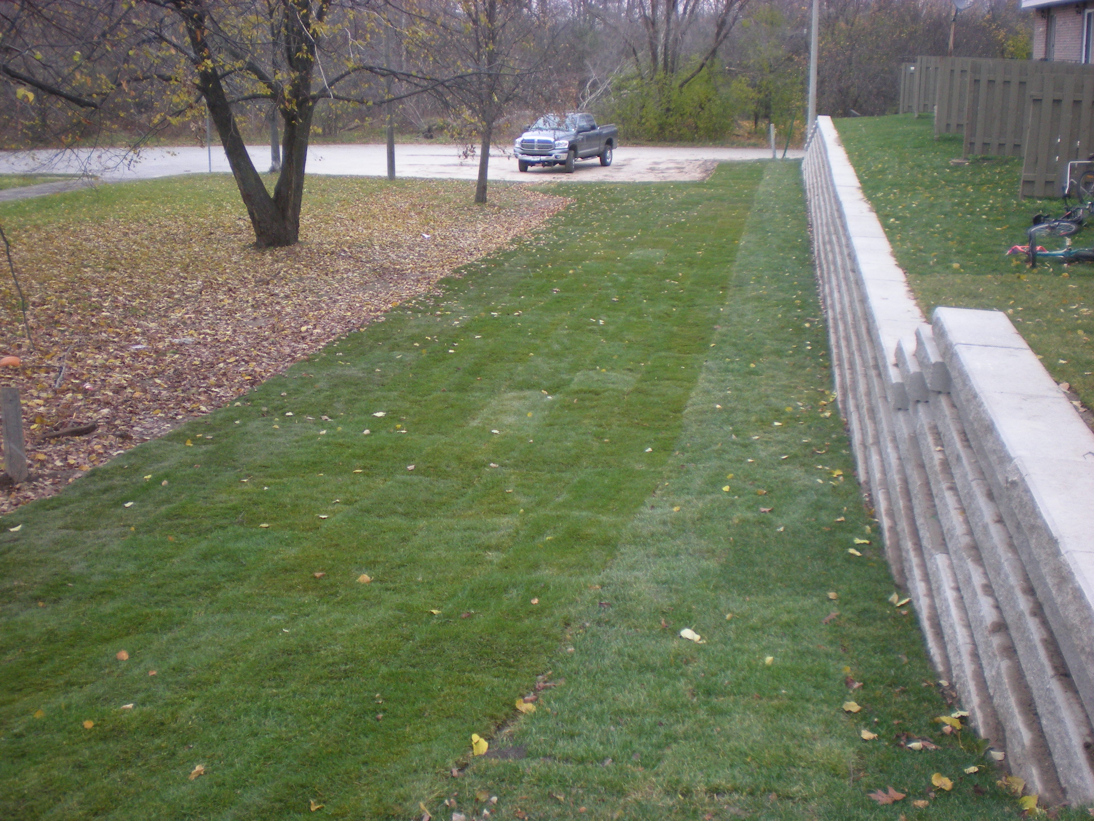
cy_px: 410
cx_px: 547
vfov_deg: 37.7
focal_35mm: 38
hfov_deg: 49.0
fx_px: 1201
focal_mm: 6.3
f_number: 3.1
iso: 144
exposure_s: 1/69
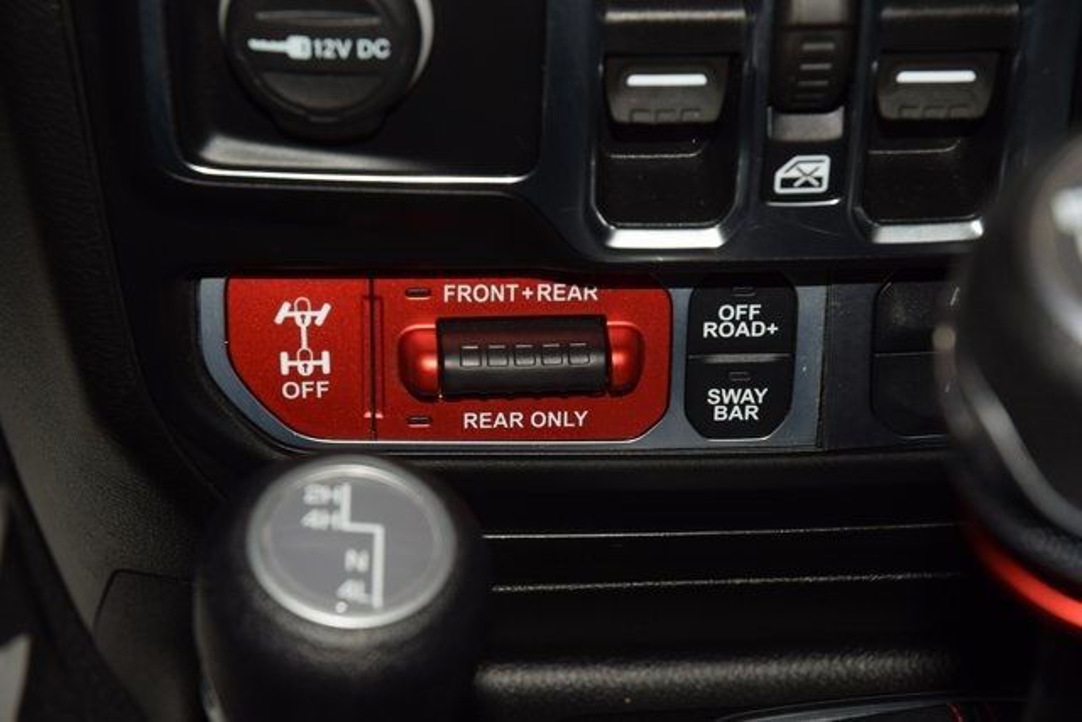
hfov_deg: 19.5
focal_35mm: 105
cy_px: 361
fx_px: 3156
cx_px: 541
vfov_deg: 13.0
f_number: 8
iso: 100
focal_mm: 70
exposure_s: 1/125
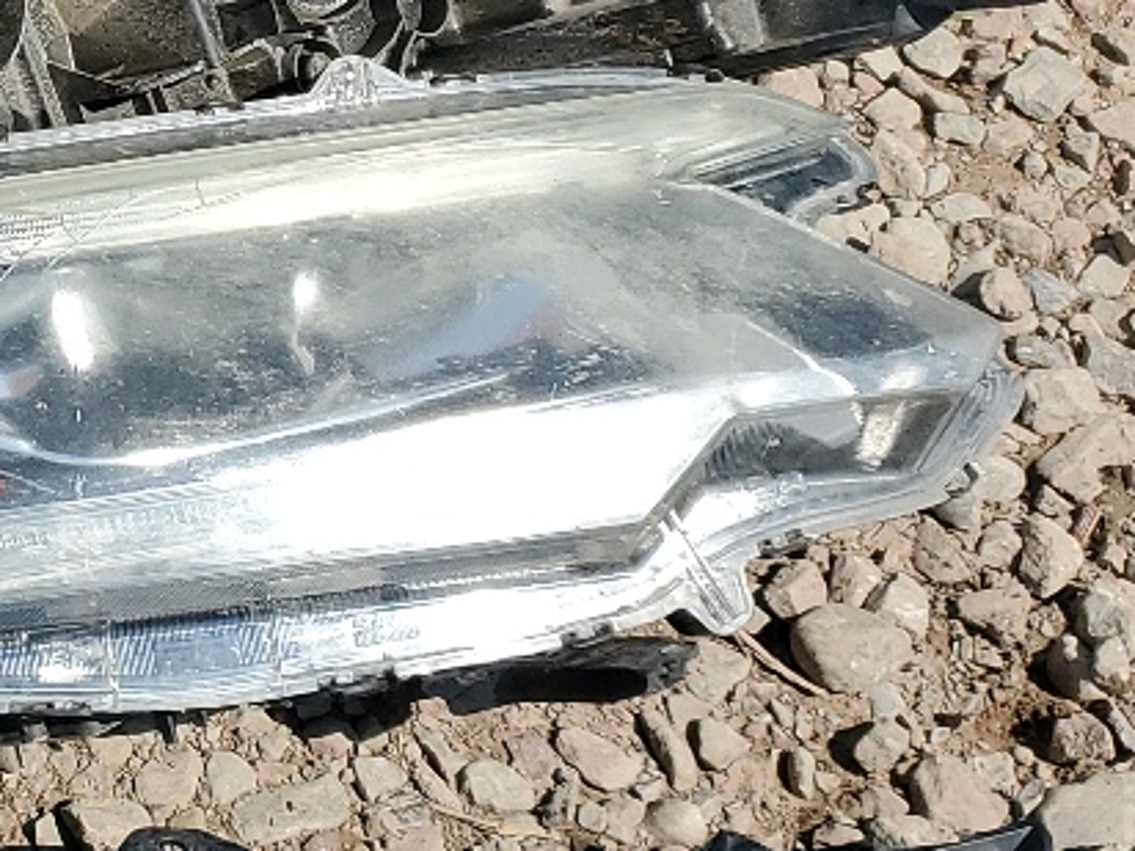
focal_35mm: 101
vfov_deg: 14.5
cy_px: 52
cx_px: -201
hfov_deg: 18.5
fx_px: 3312
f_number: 1.5
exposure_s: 1/5000
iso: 50
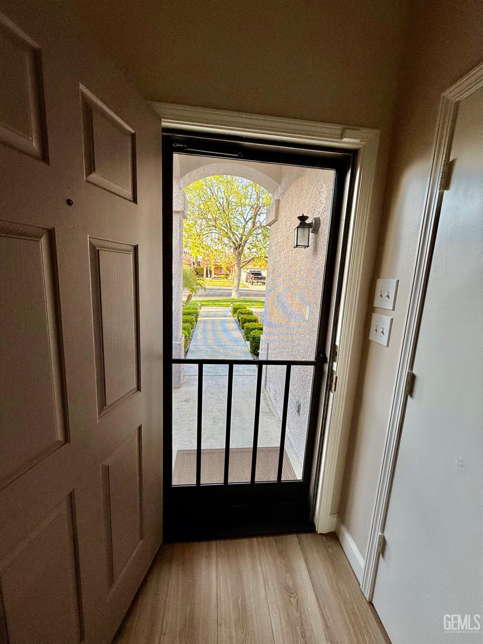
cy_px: 322
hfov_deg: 85.7
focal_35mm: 14
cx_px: 242
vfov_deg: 102.1
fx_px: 260
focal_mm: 2.22
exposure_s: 1/99
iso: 50
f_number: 2.2
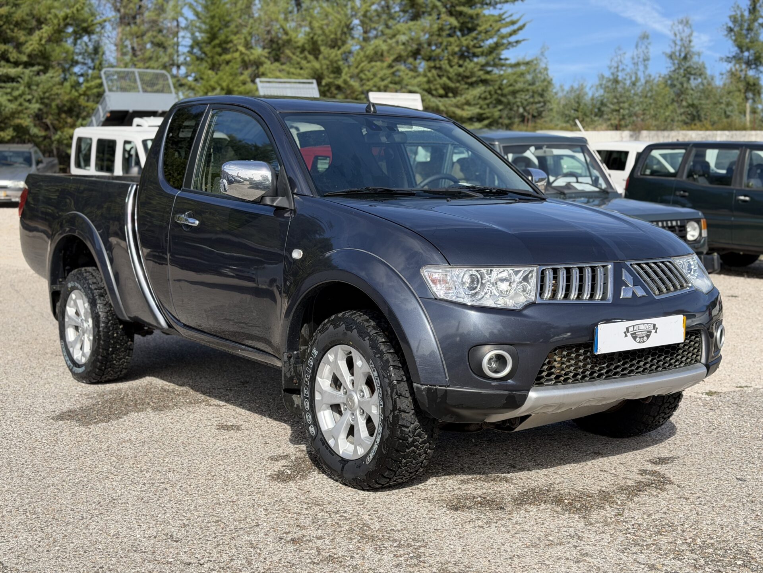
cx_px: 382
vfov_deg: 30.3
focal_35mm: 48
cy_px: 286
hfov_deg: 39.7
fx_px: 1058
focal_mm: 6.76
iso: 64
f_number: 1.78
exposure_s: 1/2667
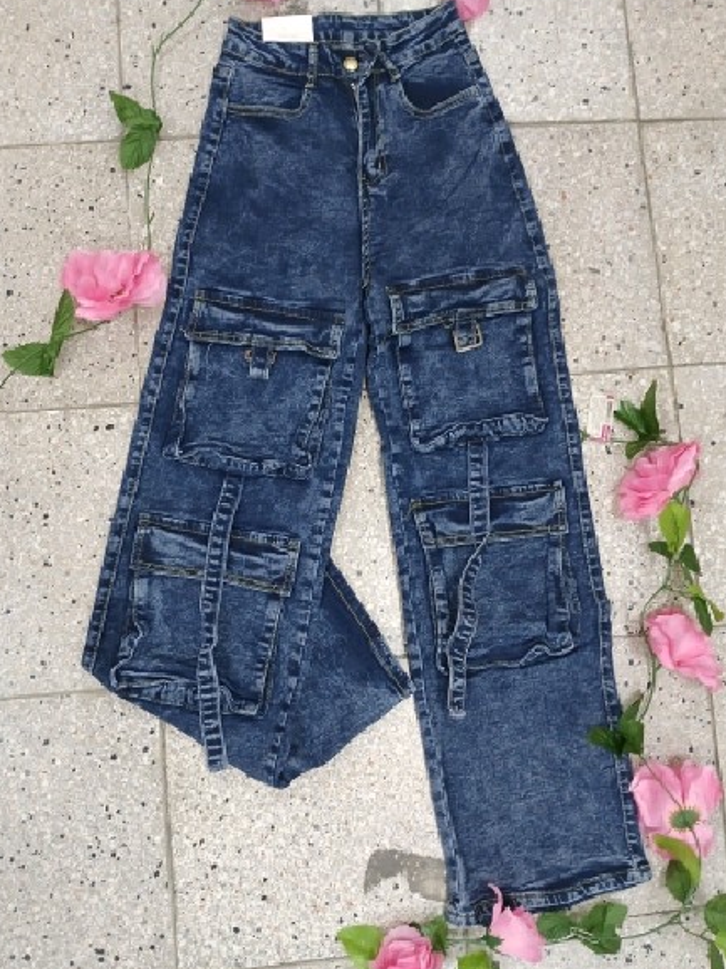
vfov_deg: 65.3
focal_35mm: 27
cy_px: 478
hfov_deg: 51.3
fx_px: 756
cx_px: 360
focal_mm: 3.98
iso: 200
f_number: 1.8
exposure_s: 1/30
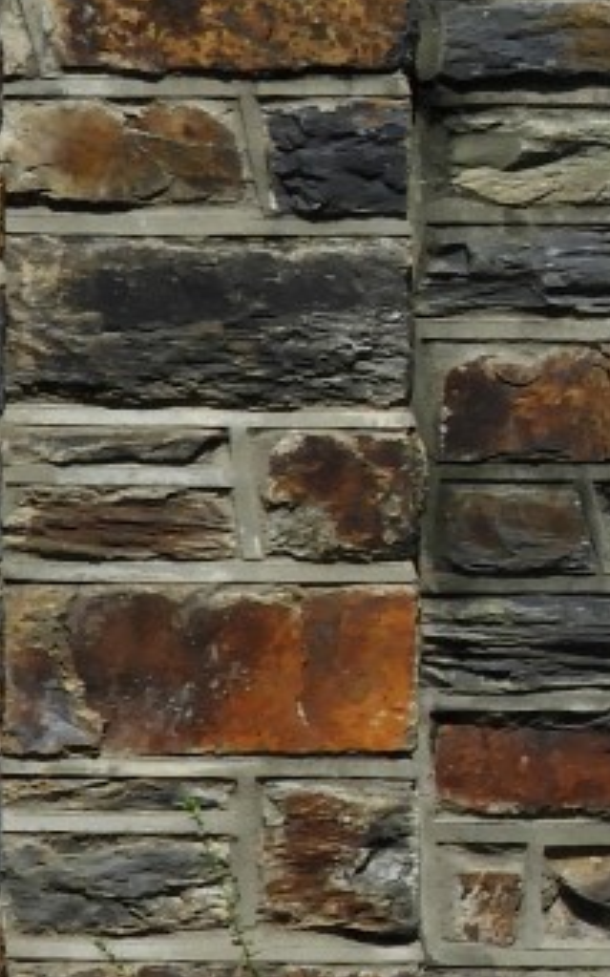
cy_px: 312
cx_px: 1781
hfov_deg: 1.2
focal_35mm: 1118
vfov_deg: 1.9
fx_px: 29750
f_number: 5.5
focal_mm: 44.8
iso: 100
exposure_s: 1/800
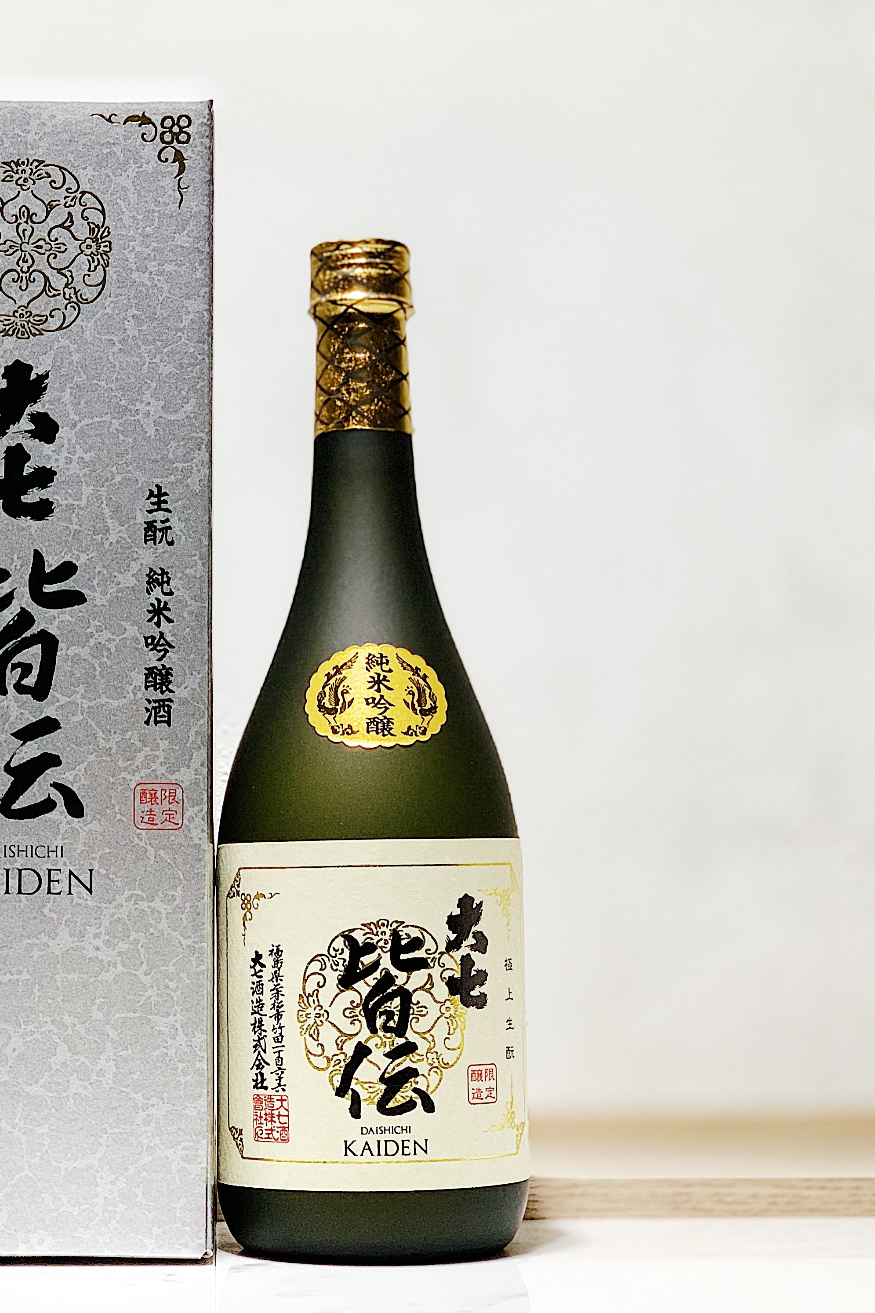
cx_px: 195
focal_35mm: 73
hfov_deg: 18.5
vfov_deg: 27.7
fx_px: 2662
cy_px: 652
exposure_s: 1/60
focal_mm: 6
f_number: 2.4
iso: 125
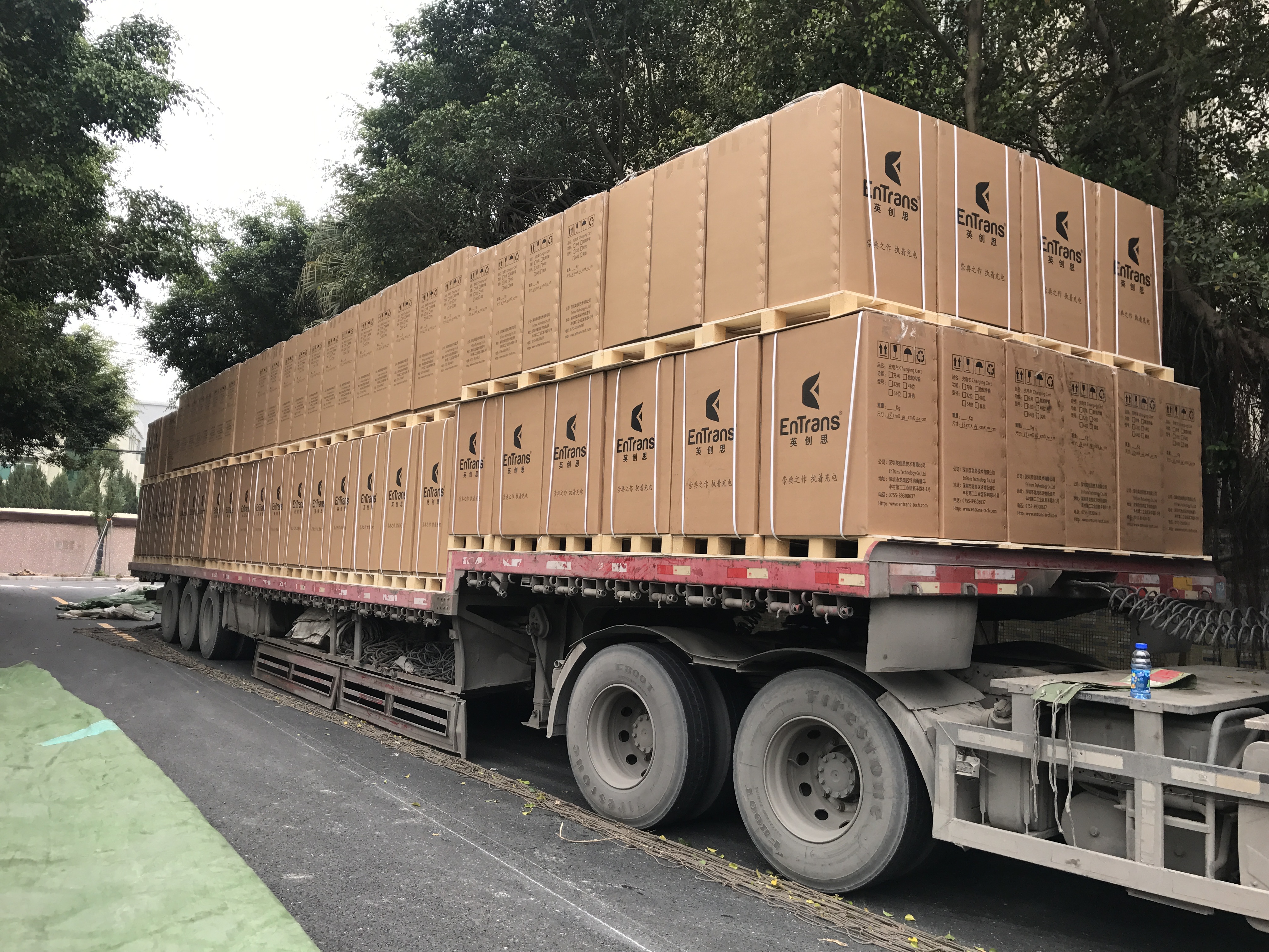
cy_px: 476
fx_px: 1026
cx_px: 634
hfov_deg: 63.4
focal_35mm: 28
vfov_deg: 49.7
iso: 20
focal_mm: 3.99
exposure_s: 1/507
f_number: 1.8
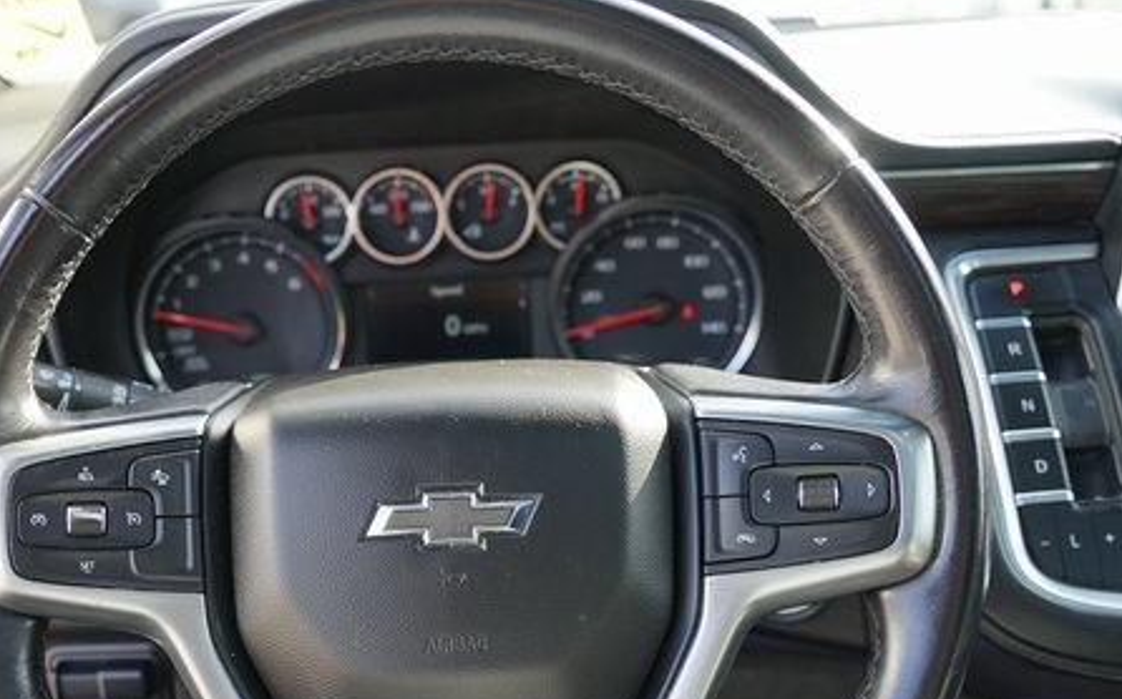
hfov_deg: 47.9
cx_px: 438
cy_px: 507
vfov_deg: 30.8
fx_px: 1253
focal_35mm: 41
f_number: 4
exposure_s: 1/60
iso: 100
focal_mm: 28
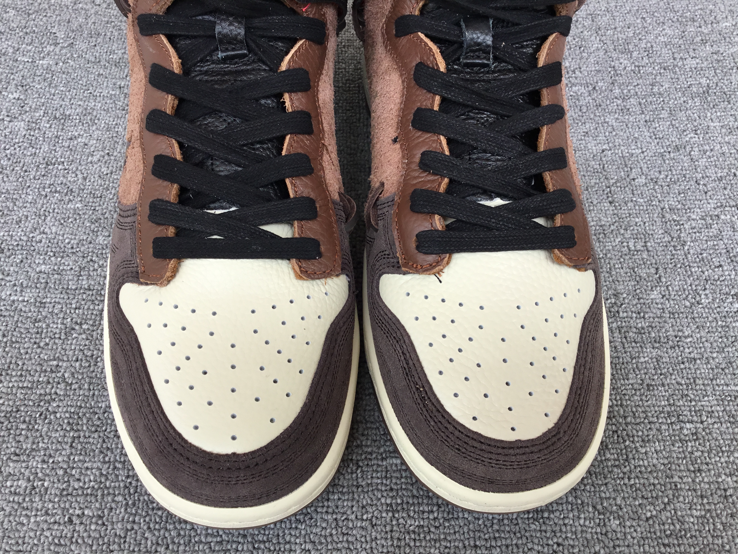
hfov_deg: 58.4
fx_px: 661
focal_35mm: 31
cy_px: 277
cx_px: 369
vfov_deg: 45.4
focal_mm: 3.3
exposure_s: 1/460
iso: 25
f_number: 2.4
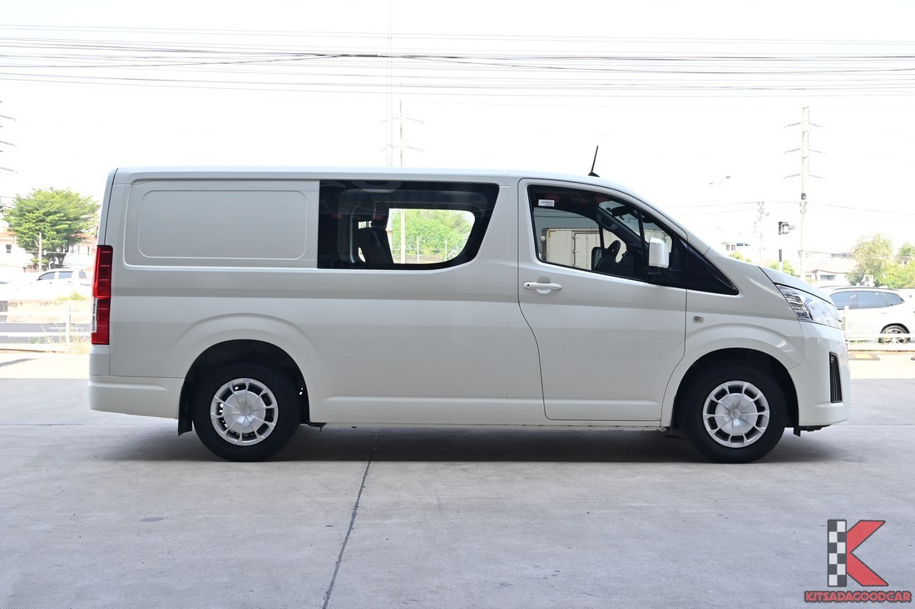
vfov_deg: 31.9
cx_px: 458
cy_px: 304
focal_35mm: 42
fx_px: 1067
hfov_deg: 46.4
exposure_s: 1/350
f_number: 6.7
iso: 400
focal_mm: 28
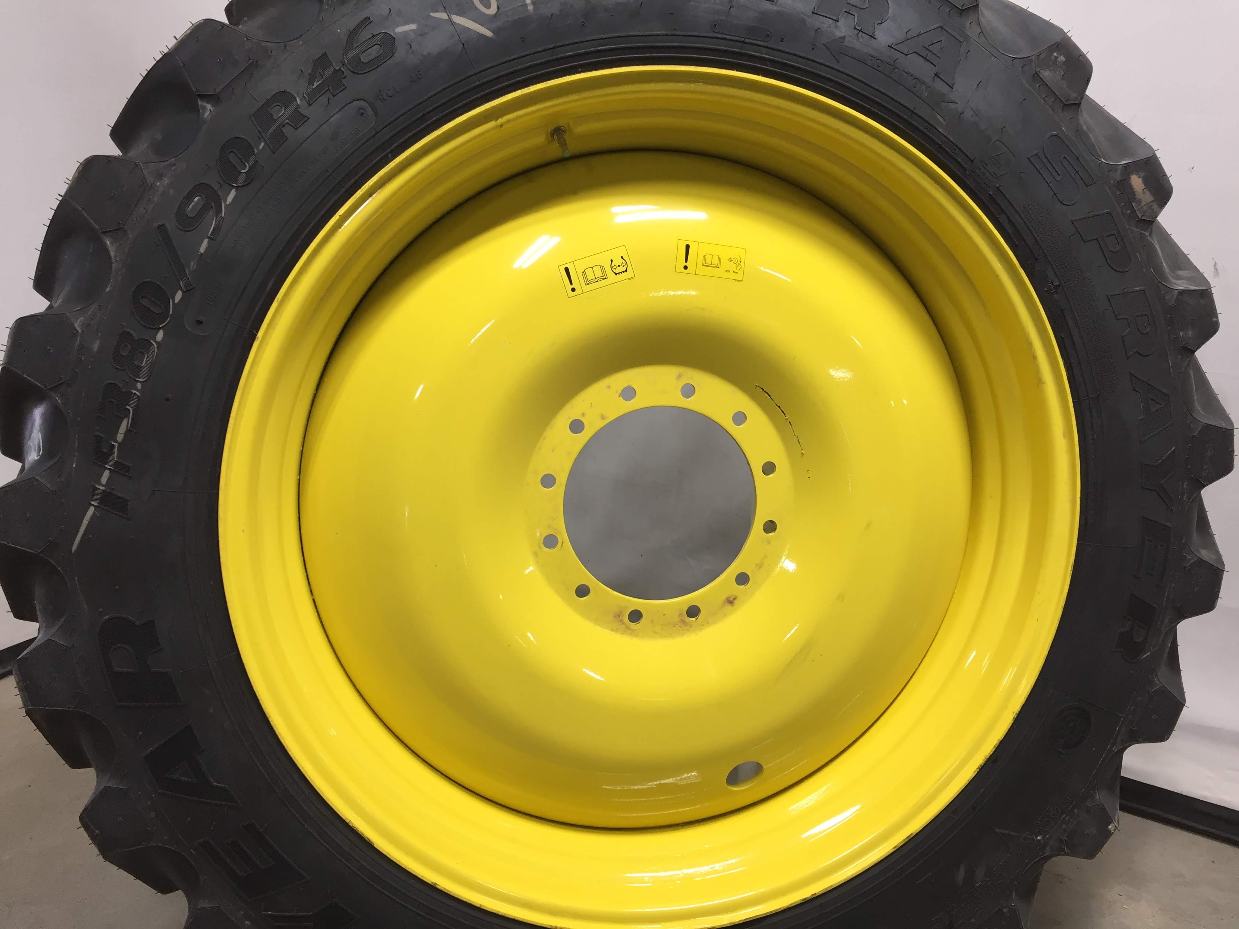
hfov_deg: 61.7
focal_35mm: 29
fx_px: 1038
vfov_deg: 48.2
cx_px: 620
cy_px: 464
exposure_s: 1/40
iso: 32
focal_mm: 4.15
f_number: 2.2
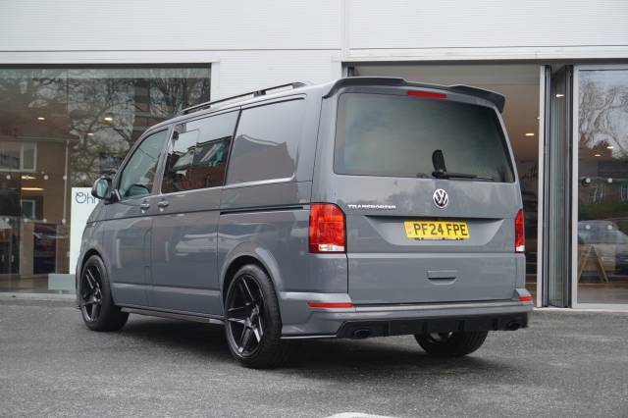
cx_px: 314
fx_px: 994
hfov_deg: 35.1
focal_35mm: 57
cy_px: 209
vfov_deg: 23.8
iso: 640
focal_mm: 38
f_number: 5.6
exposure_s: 1/160
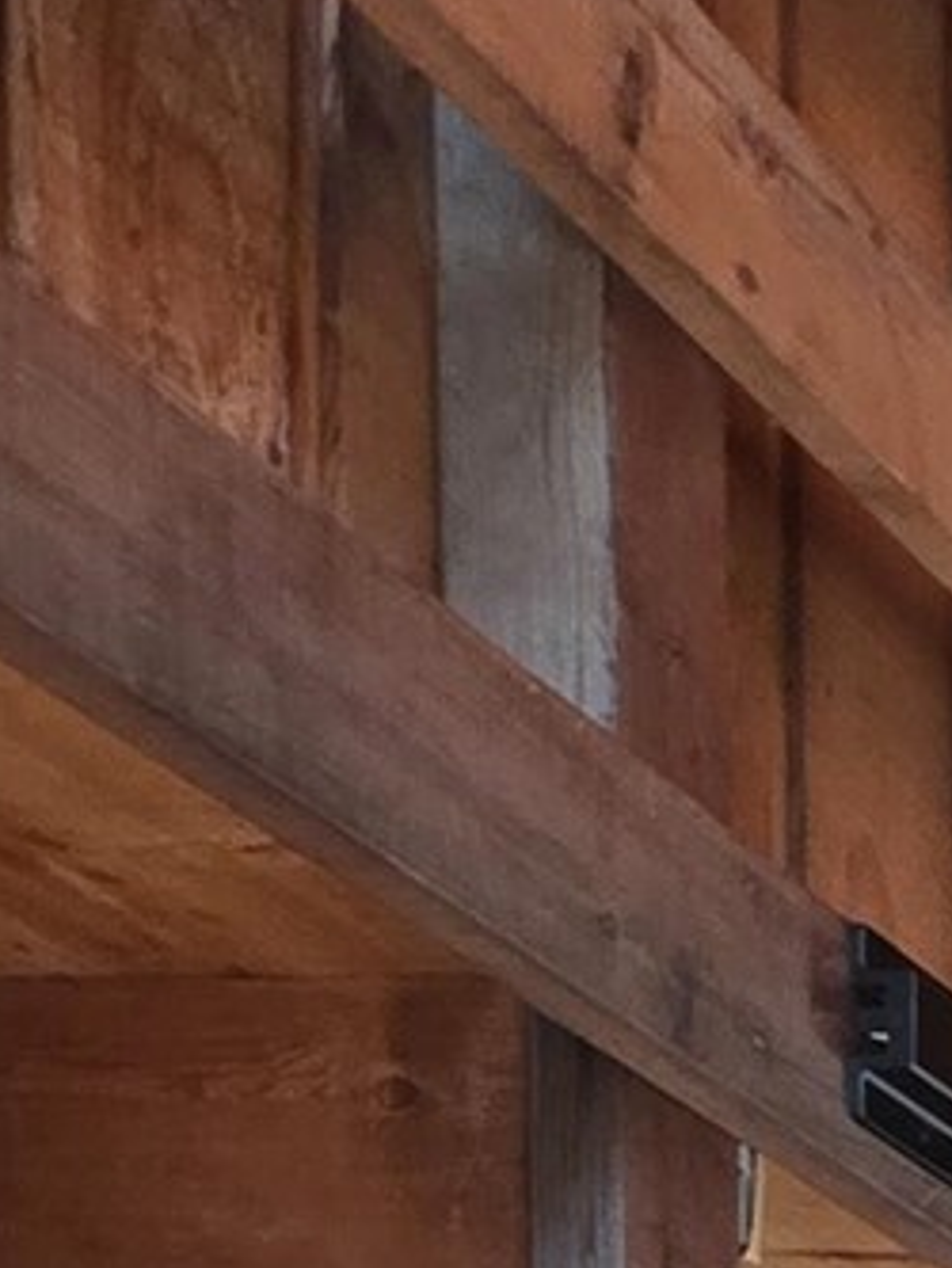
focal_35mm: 90
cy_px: 2464
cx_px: 3126
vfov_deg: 16.8
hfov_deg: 10.1
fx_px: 3298
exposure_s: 1/60
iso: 200
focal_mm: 2.2
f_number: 1.9
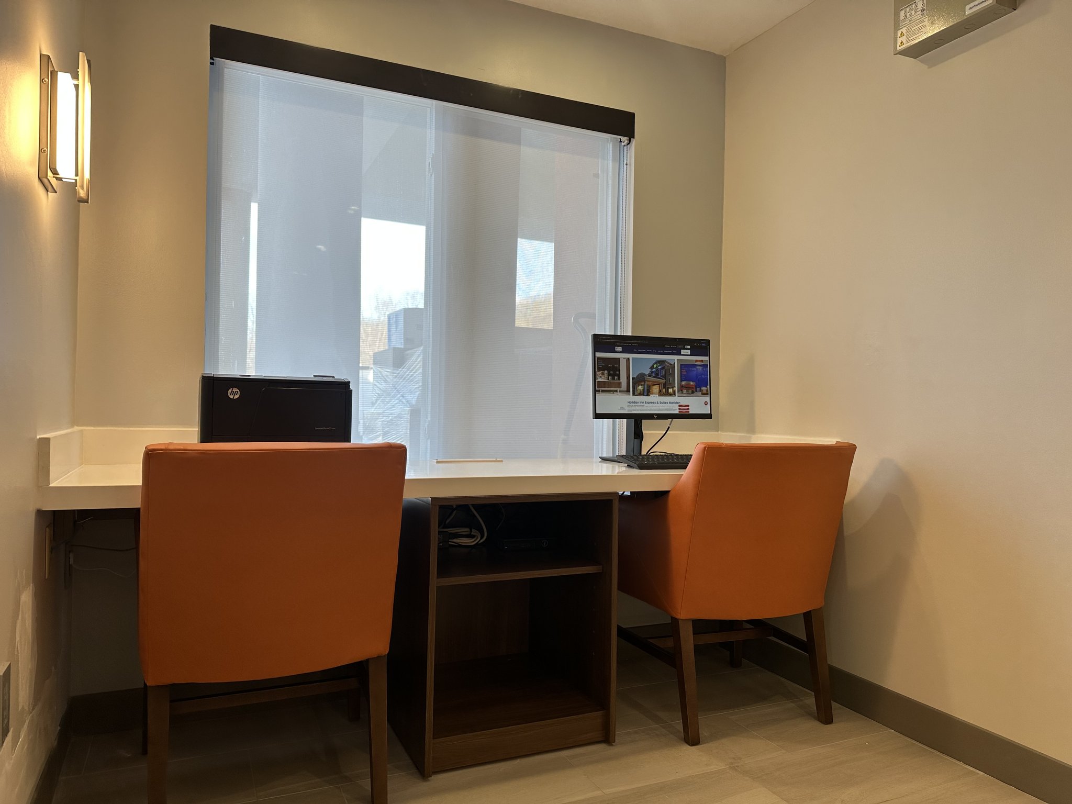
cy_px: 402
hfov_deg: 71.6
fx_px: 743
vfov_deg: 56.8
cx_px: 536
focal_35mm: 24
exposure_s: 1/120
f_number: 1.78
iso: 80
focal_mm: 6.86
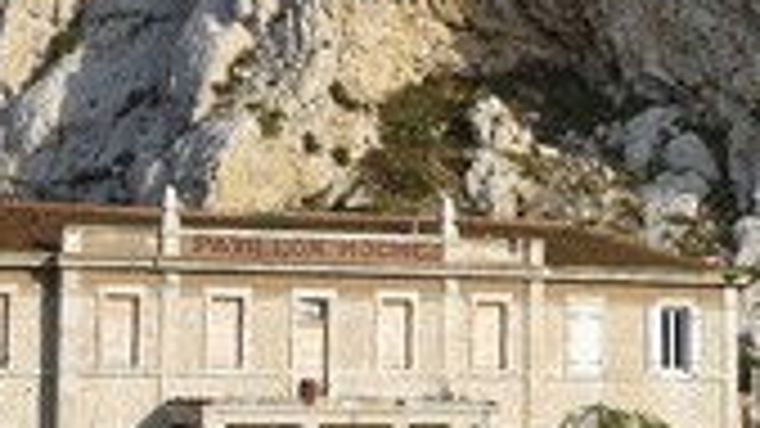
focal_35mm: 143
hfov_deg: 15.0
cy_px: 23
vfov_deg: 8.4
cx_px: 459
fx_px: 2881
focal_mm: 55
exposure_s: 1/320
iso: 200
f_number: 13
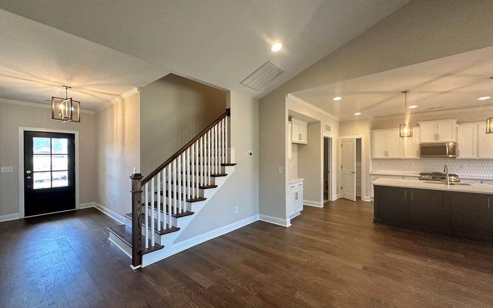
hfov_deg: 101.5
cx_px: 247
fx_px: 202
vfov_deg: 74.8
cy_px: 156
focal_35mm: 15
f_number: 2.2
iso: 320
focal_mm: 2.22
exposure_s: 1/120
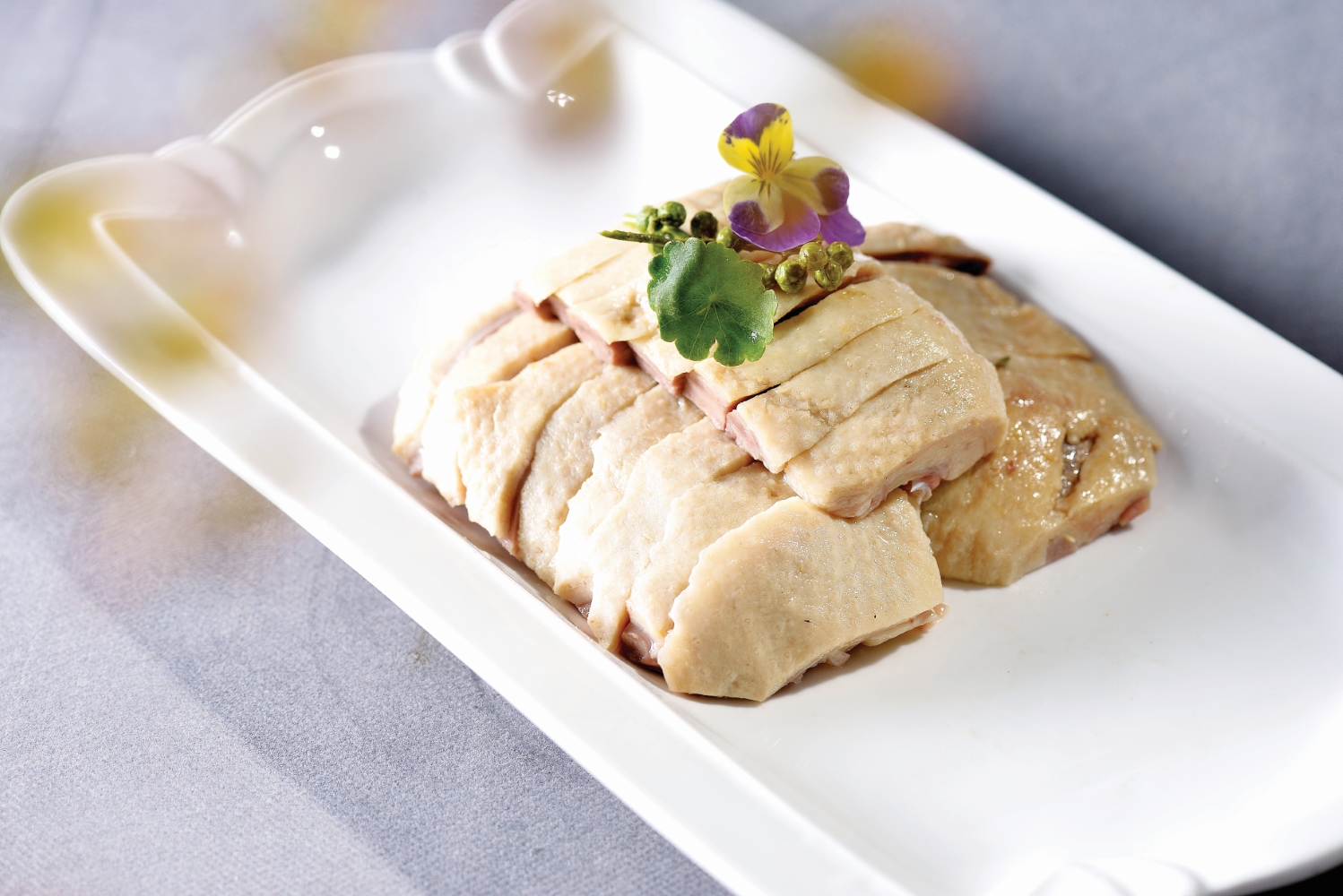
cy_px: 448
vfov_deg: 13.1
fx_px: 3918
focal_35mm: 105
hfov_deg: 19.4
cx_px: 672
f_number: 8
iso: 125
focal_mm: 105
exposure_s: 1/125
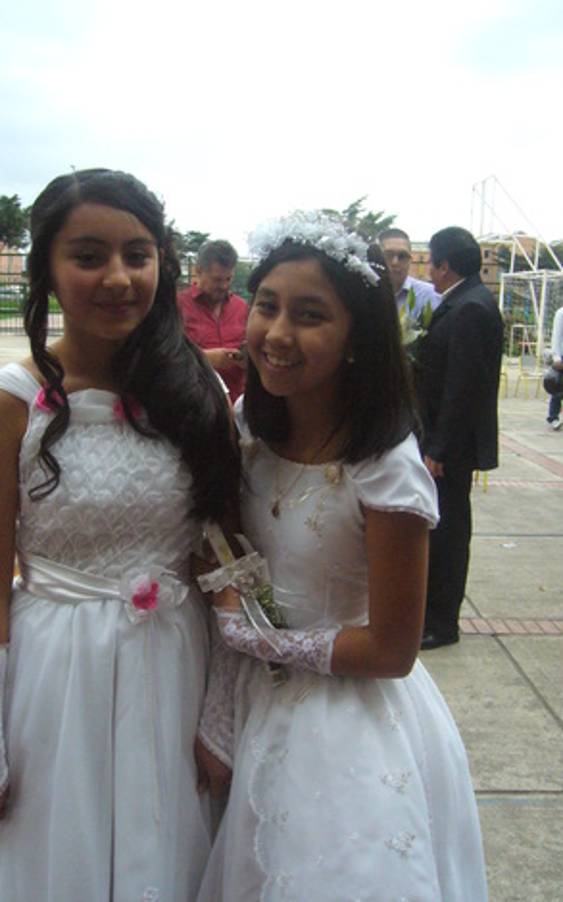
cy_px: 456
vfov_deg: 51.5
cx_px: 225
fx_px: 933
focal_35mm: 38
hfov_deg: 33.5
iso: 400
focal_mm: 5.8
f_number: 5.6
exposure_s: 1/250
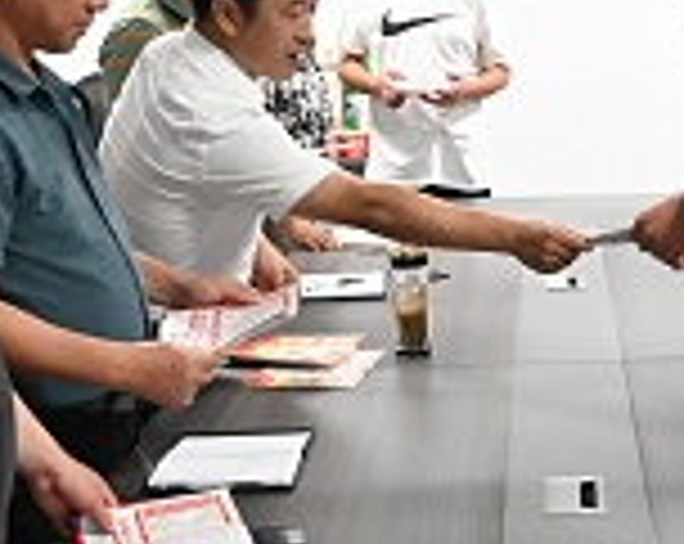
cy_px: 362
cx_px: 490
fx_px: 1768
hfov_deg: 21.8
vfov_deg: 17.5
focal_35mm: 87
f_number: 4
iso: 8000
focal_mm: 29.5
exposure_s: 1/60
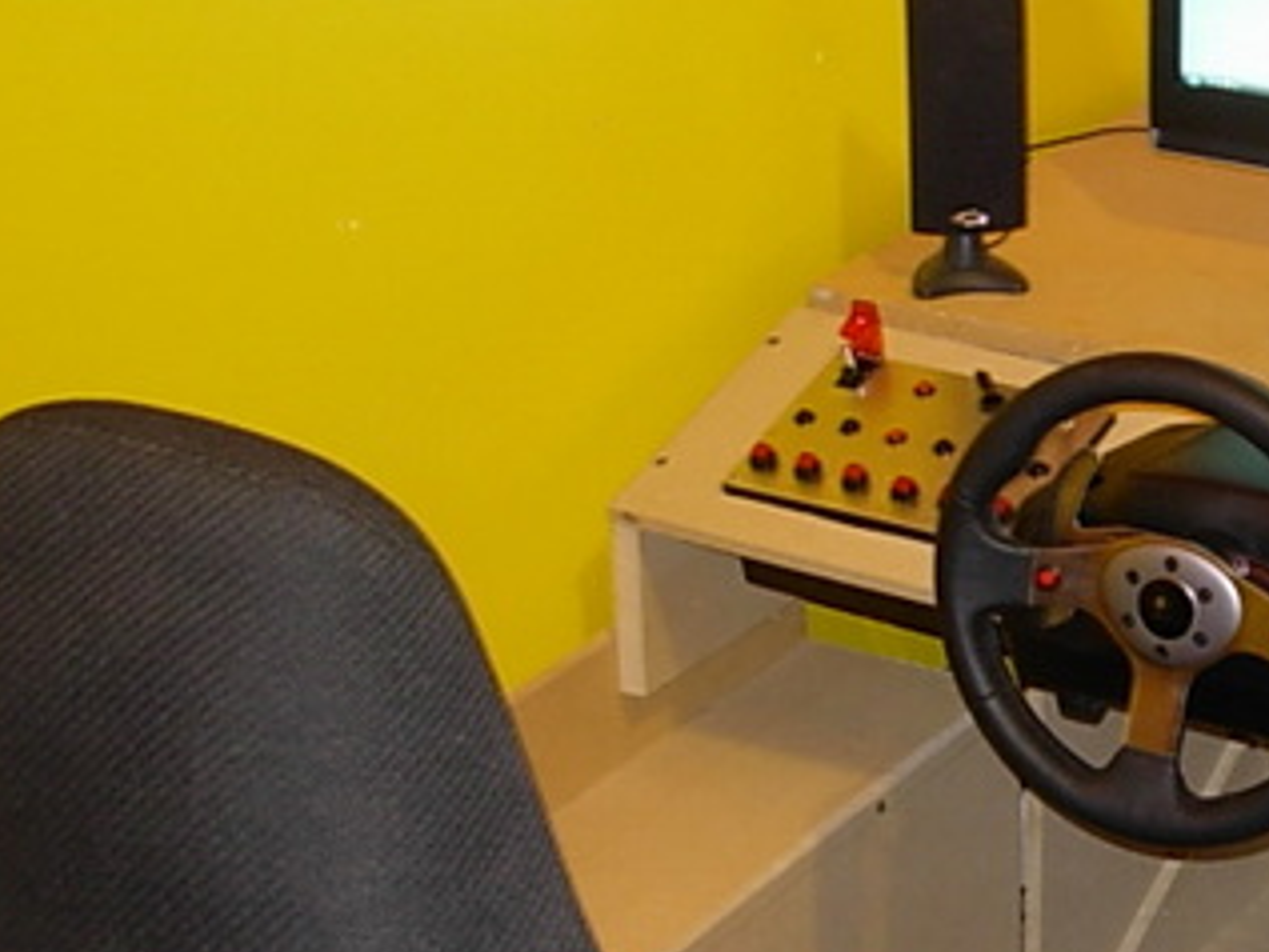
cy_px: 740
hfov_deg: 19.9
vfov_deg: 15.3
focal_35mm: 96
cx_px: 1233
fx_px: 3521
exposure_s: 1/10
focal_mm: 7.8
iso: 86
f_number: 2.8
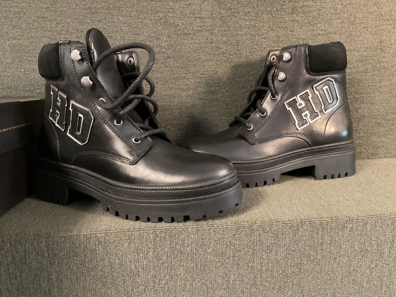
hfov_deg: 61.7
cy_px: 148
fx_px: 332
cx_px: 198
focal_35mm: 29
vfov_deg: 48.2
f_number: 1.8
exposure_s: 1/25
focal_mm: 3
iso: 500
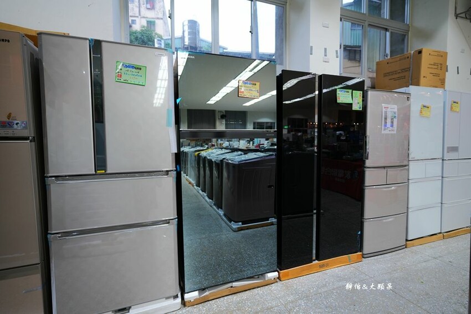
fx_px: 222
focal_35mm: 17
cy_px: 157
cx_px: 236
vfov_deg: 70.4
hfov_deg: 93.3
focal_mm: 17
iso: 320
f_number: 2.8
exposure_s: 1/30
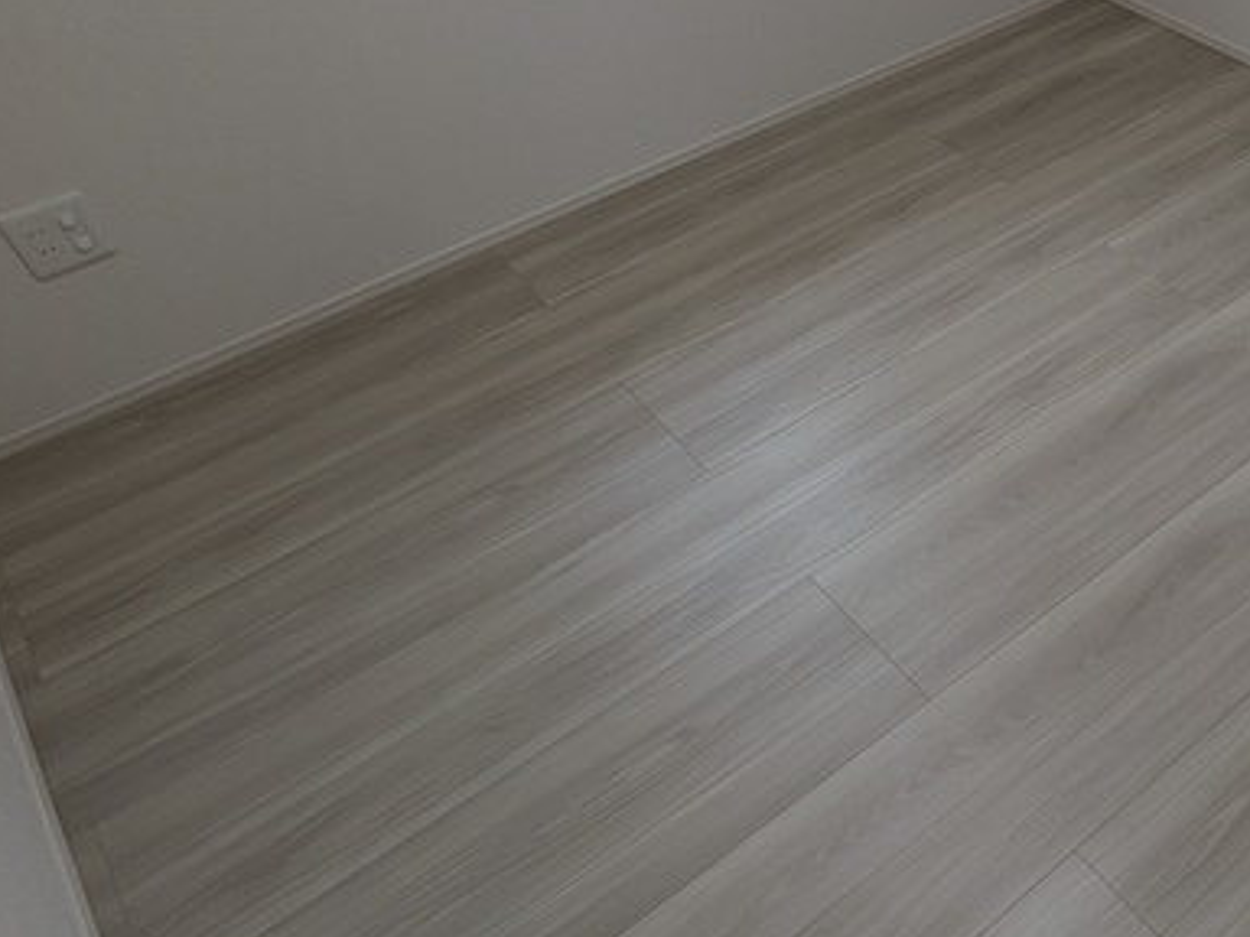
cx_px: 1104
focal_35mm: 35
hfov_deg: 47.7
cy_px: 377
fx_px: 1264
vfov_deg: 40.5
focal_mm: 1.83
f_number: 2.2
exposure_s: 1/60
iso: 53
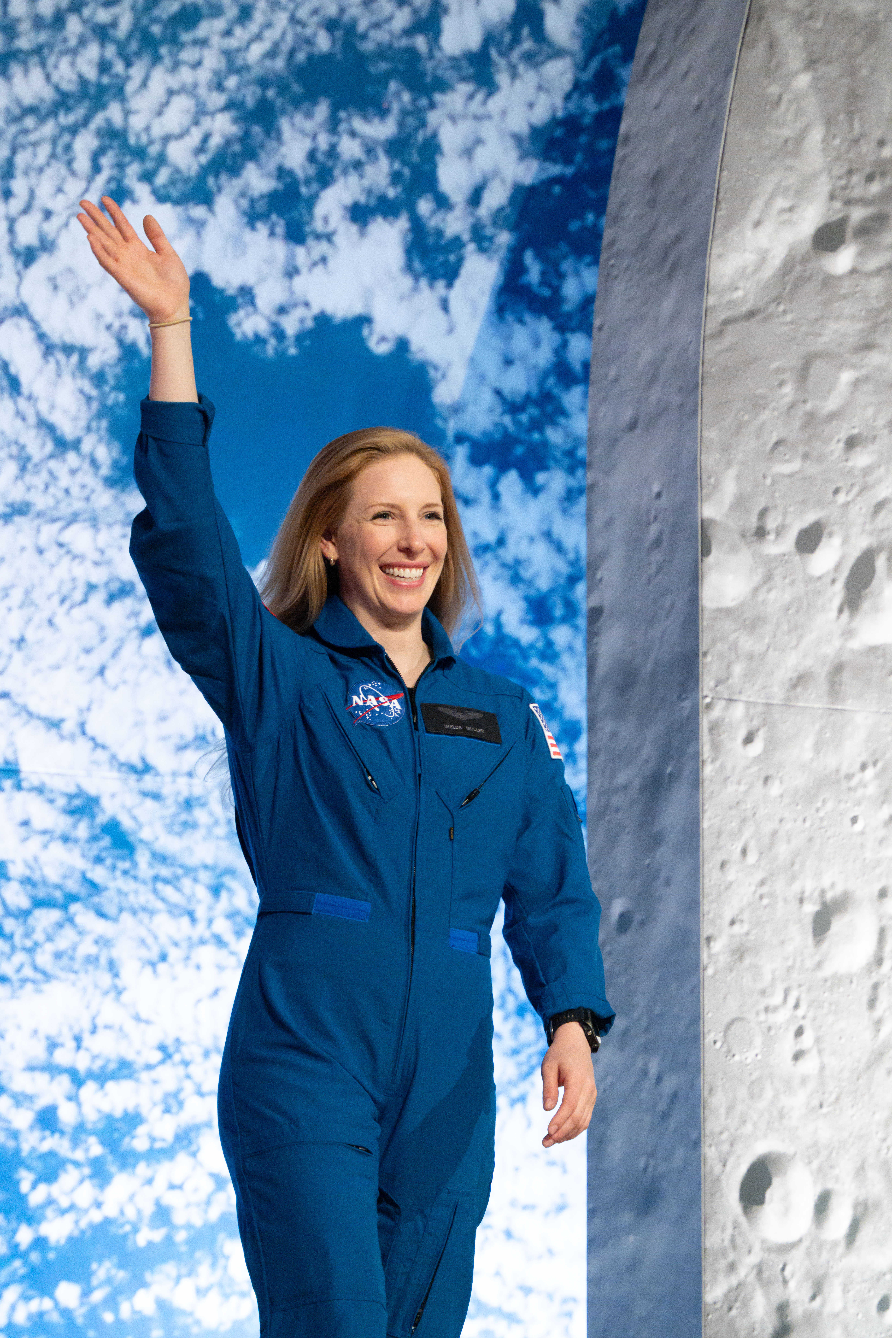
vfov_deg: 9.8
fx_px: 7804
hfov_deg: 6.5
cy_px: 669
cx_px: 446
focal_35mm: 210
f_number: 5.6
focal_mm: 210
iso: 6400
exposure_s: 1/400
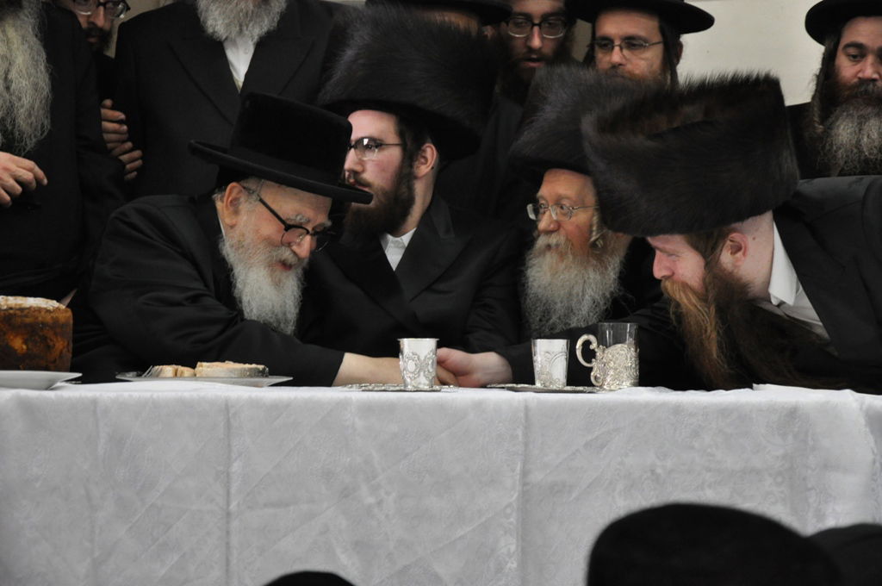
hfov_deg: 20.6
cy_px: 293
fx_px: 2422
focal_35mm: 99
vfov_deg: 13.8
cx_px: 441
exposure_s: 1/50
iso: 1600
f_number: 5.3
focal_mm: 66
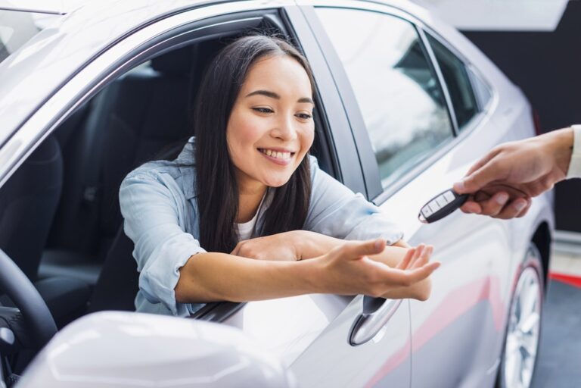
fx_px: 807
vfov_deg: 27.0
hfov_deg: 39.6
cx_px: 290
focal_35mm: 50
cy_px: 194
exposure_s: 1/160
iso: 320
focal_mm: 50
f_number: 3.2
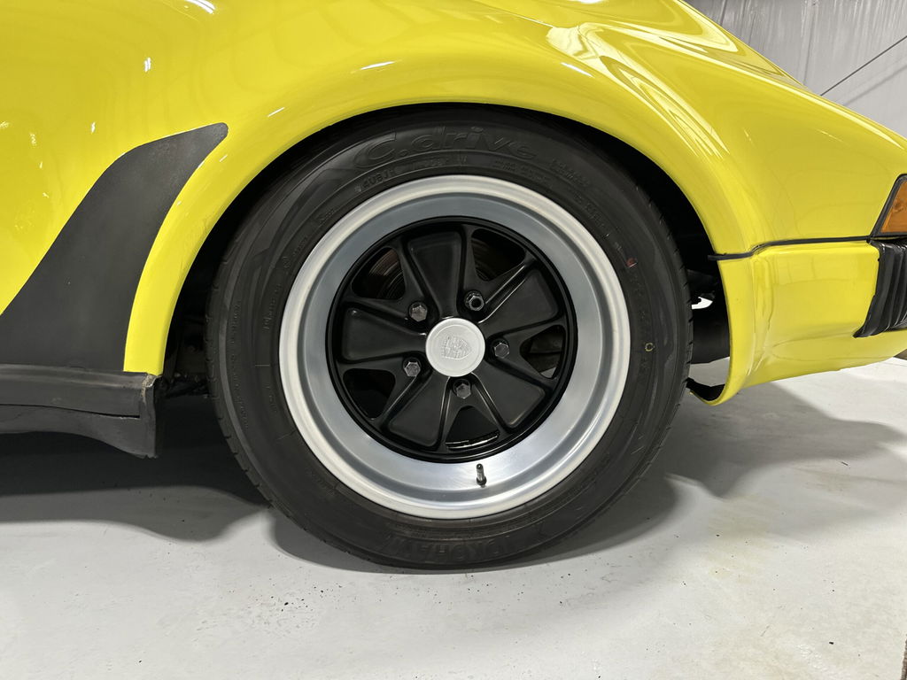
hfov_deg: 71.6
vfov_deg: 56.8
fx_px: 629
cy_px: 340
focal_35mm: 24
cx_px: 454
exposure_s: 1/60
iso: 160
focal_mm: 6.86
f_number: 1.78
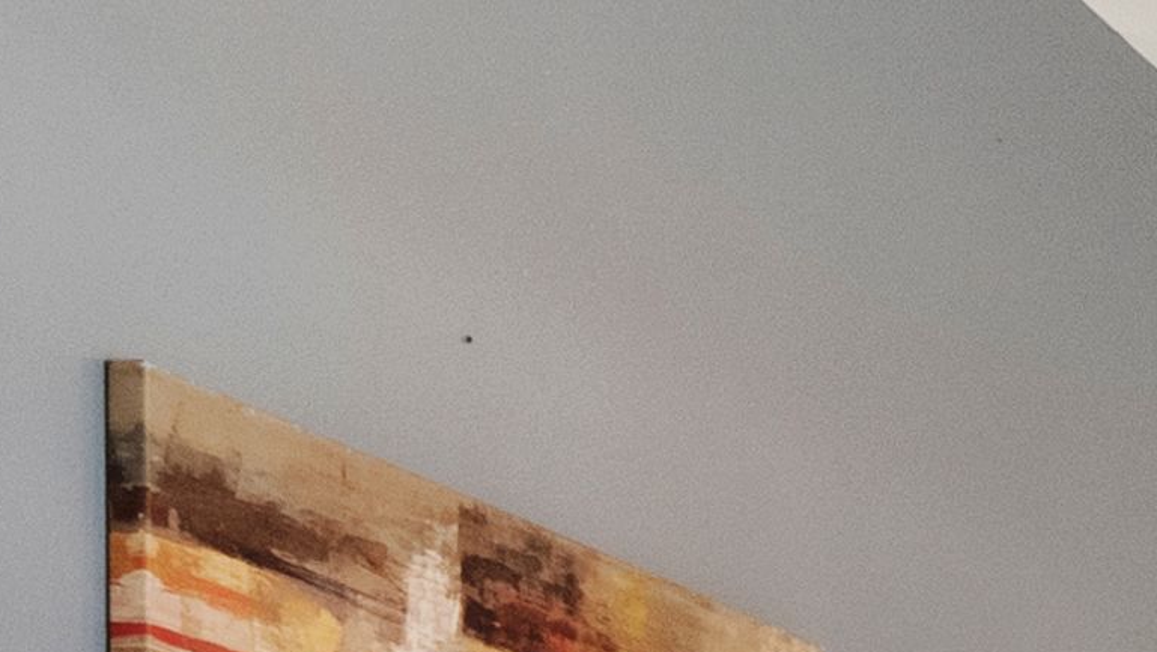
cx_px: 2541
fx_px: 3191
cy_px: 1361
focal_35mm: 104
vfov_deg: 10.6
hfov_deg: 15.1
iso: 640
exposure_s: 1/10
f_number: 8
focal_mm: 18
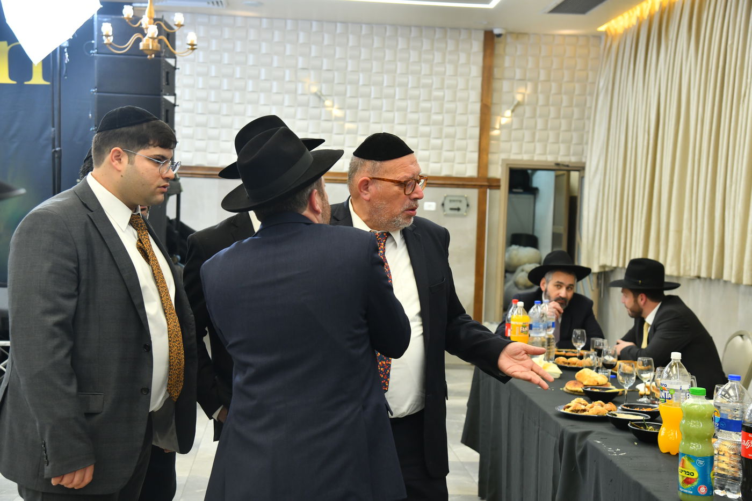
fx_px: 1086
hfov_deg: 38.2
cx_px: 376
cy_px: 250
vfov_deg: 26.0
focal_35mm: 52
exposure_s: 1/200
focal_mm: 52
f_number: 5.6
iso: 1000
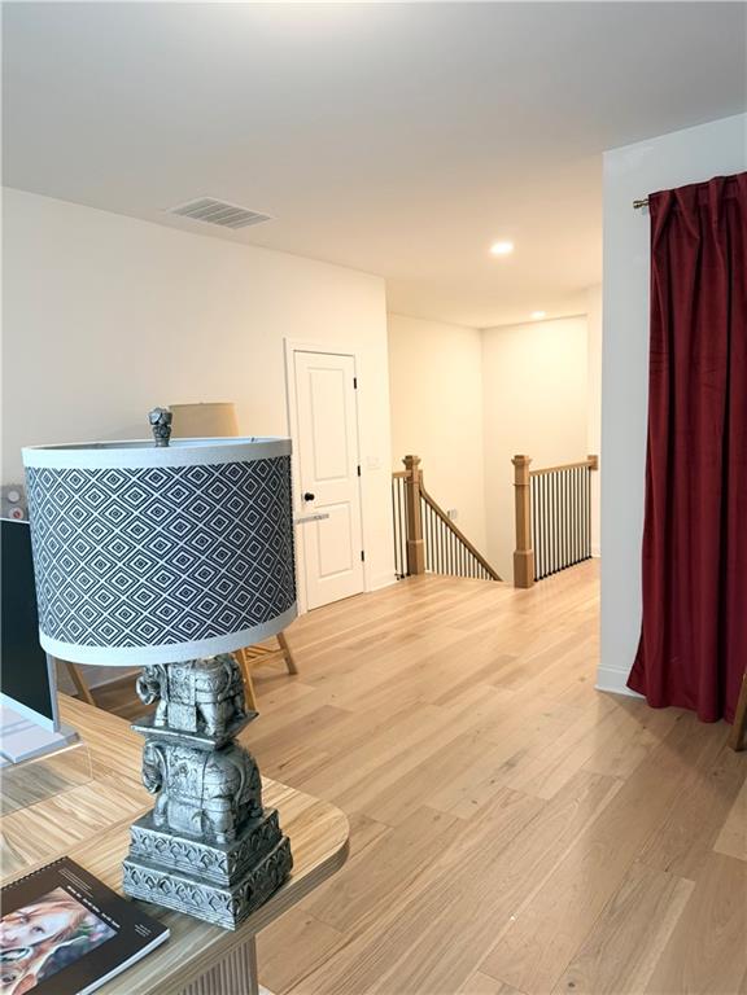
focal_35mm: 24
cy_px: 498
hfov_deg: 56.8
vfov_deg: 71.6
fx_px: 691
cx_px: 374
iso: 200
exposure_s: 1/60
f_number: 1.78
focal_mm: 6.76
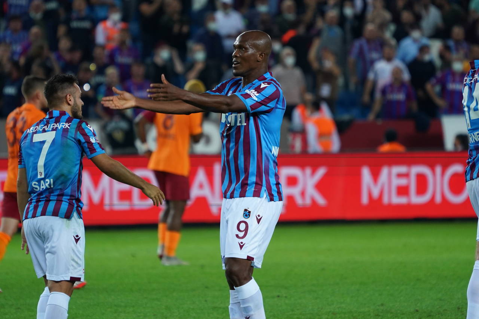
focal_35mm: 522
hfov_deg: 4.0
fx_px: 6944
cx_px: 240
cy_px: 160
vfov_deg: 2.6
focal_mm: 348
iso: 2000
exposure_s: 1/1000
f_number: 5.6
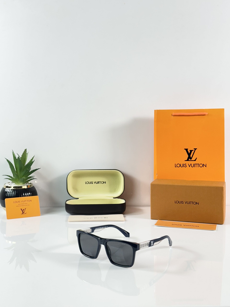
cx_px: 115
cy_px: 154
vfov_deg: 39.7
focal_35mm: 48
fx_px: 425
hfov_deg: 30.3
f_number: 1.78
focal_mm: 6.86
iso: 64
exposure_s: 1/100
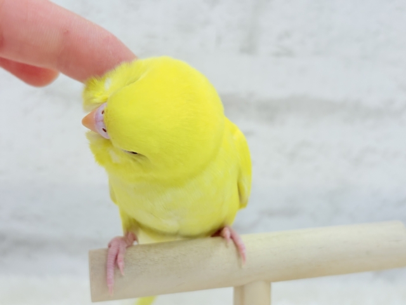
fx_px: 610
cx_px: 203
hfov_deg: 36.8
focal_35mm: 52
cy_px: 152
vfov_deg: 28.0
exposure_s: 1/100
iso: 80
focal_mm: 5.96
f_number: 1.6
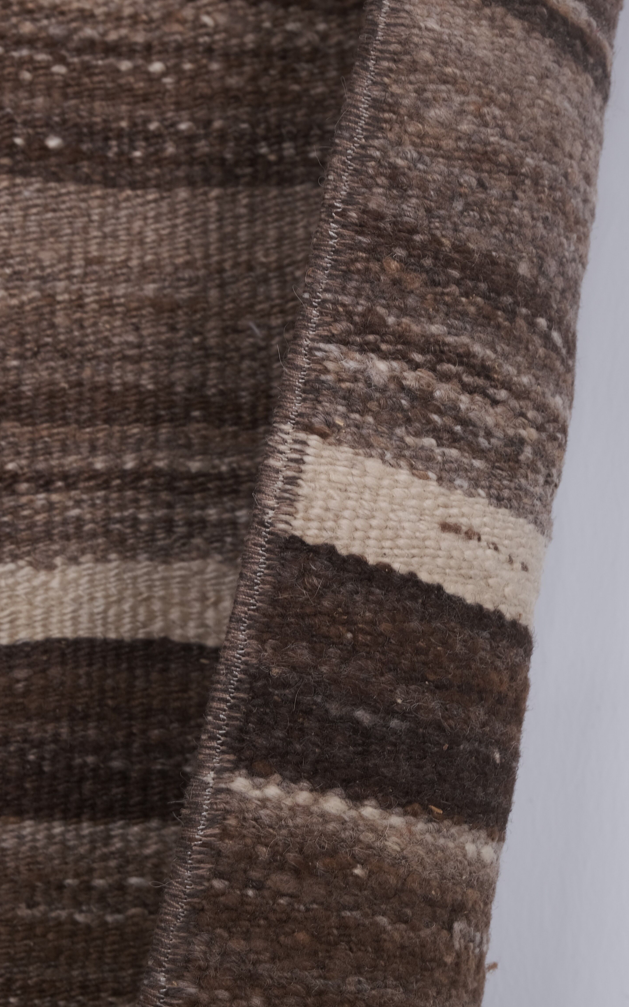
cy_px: 604
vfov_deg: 25.2
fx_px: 2249
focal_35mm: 82
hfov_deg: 15.9
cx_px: 315
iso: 160
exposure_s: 1/160
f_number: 11
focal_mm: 39
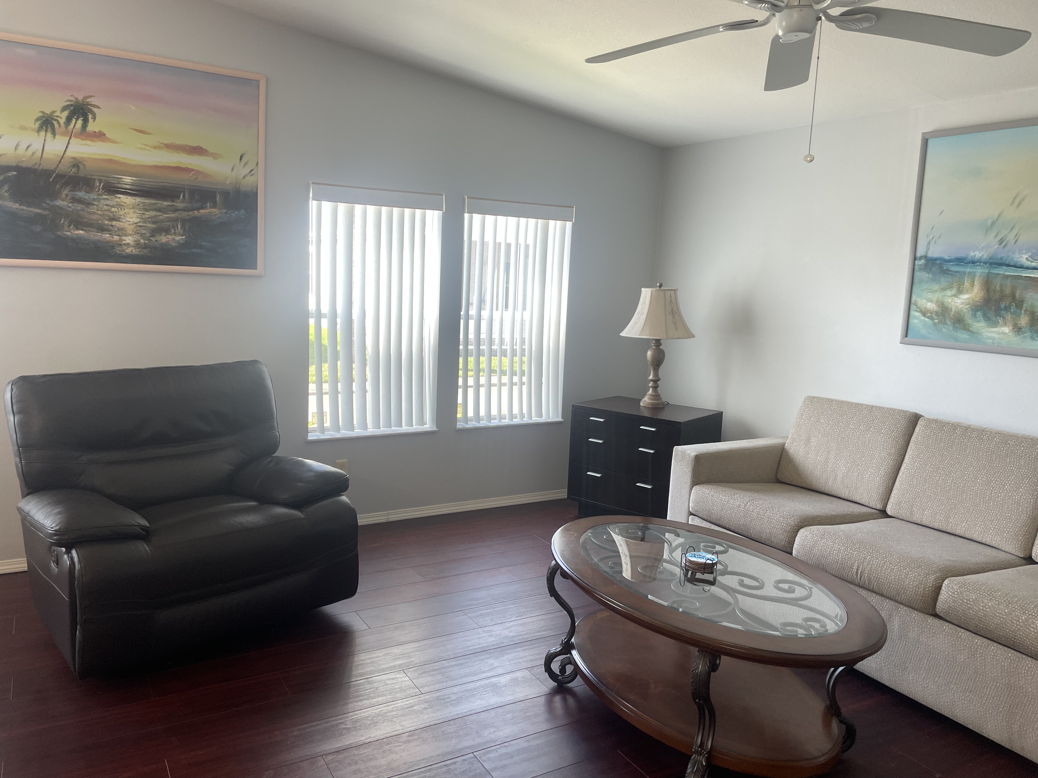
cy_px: 389
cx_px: 519
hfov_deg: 67.3
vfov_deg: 53.1
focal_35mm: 26
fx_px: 780
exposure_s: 1/120
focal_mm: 4.2
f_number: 1.6
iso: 80
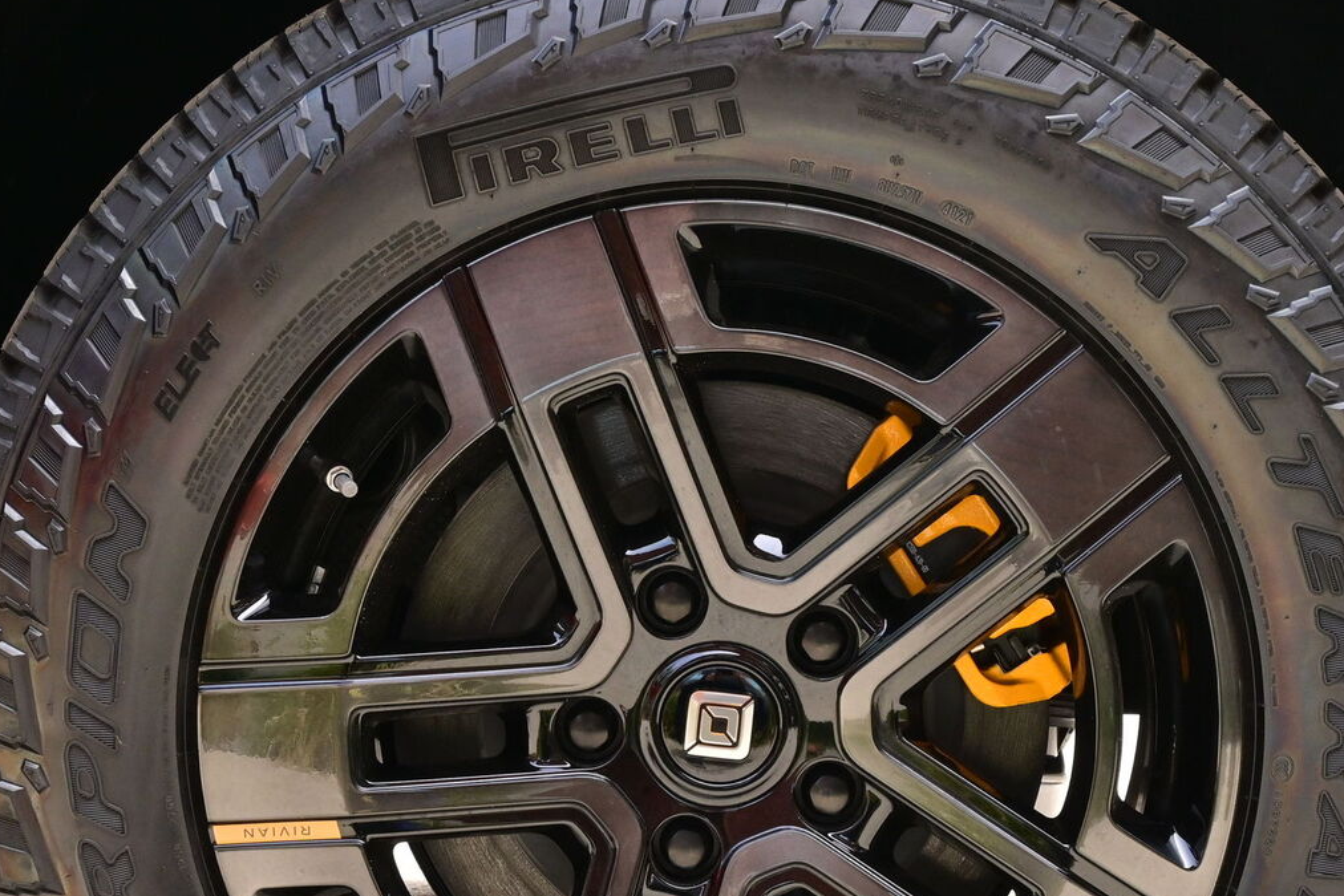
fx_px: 2816
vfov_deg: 17.9
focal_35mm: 75
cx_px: 730
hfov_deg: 26.8
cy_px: 735
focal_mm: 26.5
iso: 400
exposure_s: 1/250
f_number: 8
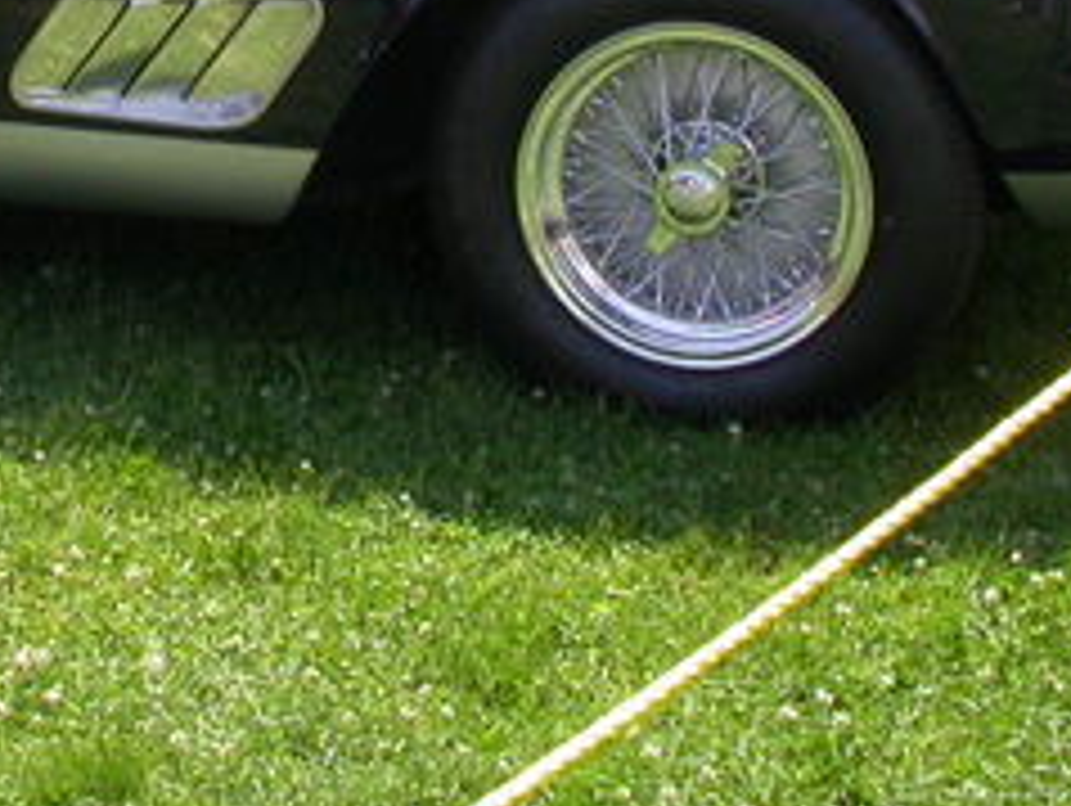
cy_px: -144
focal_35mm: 102
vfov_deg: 14.1
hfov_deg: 18.7
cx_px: -22
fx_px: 3159
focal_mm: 7.85
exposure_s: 1/178
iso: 100
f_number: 6
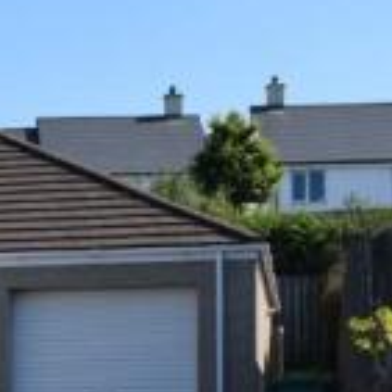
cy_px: 435
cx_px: -296
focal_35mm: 136
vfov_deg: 12.6
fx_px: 1742
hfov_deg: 11.9
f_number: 10
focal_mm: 23
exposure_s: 1/400
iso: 200
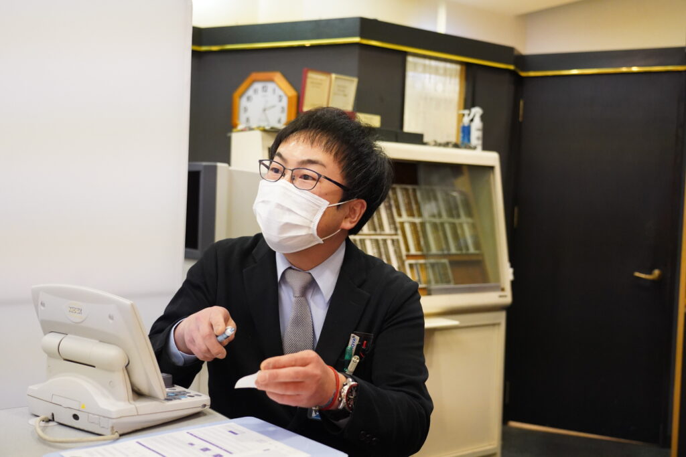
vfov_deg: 34.2
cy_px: 228
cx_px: 343
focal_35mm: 39
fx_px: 743
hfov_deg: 49.5
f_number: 4
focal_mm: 39
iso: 6400
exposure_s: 1/200
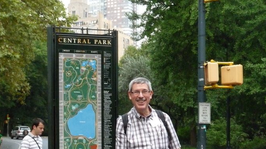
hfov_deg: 26.2
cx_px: 132
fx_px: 571
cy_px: 154
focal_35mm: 81
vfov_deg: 14.6
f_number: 5.6
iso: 800
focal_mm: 9.8
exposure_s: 1/400
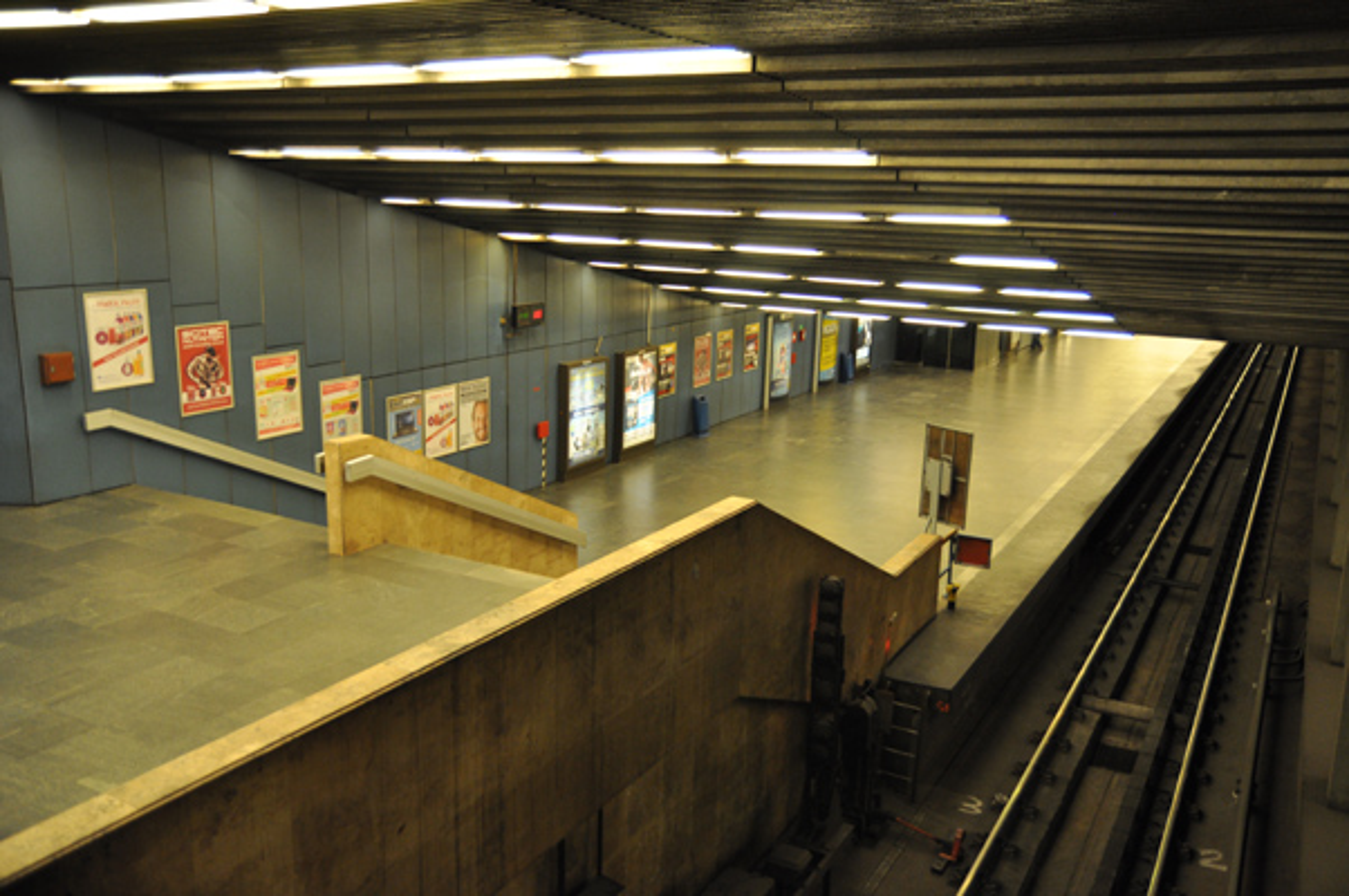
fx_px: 1123
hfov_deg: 62.0
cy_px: 448
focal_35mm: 30
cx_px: 674
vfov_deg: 43.5
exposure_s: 1/40
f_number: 3.2
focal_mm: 20
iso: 800
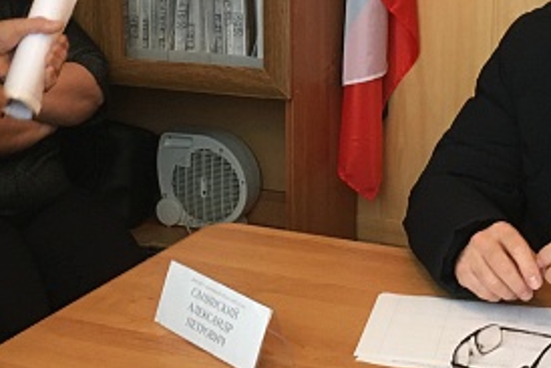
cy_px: 46
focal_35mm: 88
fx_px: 1348
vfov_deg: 15.4
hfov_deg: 23.0
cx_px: 173
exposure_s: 1/33
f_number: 2.2
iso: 160
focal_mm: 4.15
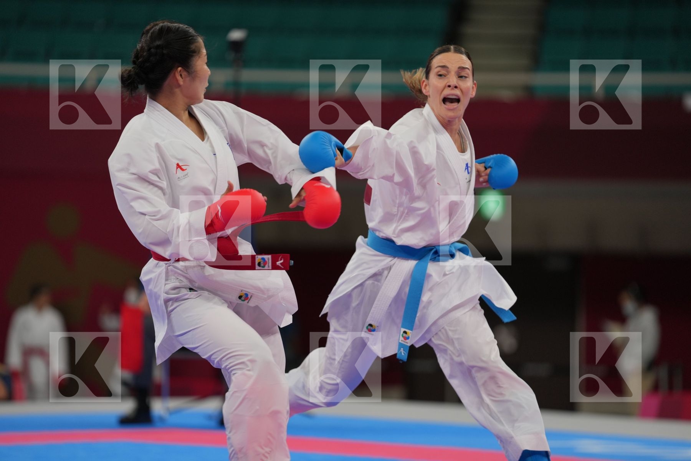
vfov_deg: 6.9
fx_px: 3839
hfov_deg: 10.3
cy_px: 230
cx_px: 346
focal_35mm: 200
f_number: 2.8
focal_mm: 200
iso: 500
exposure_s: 1/1000
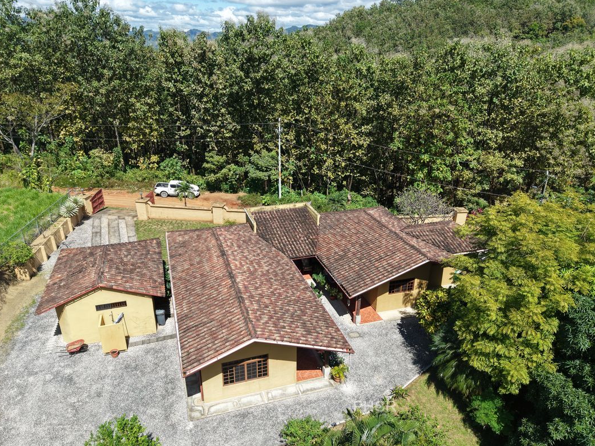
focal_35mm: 26
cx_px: 298
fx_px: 447
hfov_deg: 67.3
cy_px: 238
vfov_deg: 53.0
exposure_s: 1/2500
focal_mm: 8.67
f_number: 1.8
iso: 140
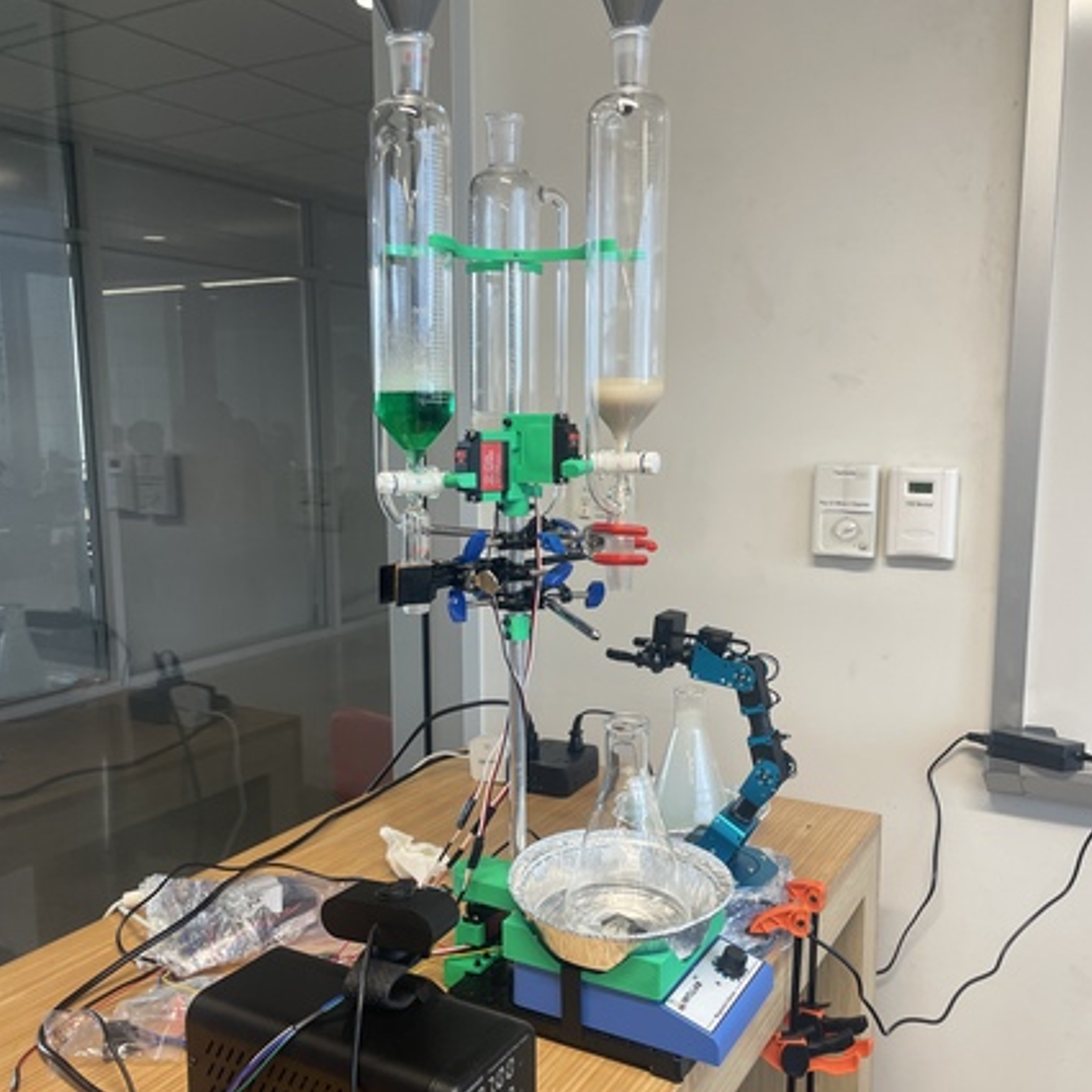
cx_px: 545
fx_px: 1106
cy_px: 600
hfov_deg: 52.5
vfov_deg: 52.4
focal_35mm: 31
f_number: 1.6
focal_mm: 4.2
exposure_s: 1/60
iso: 64
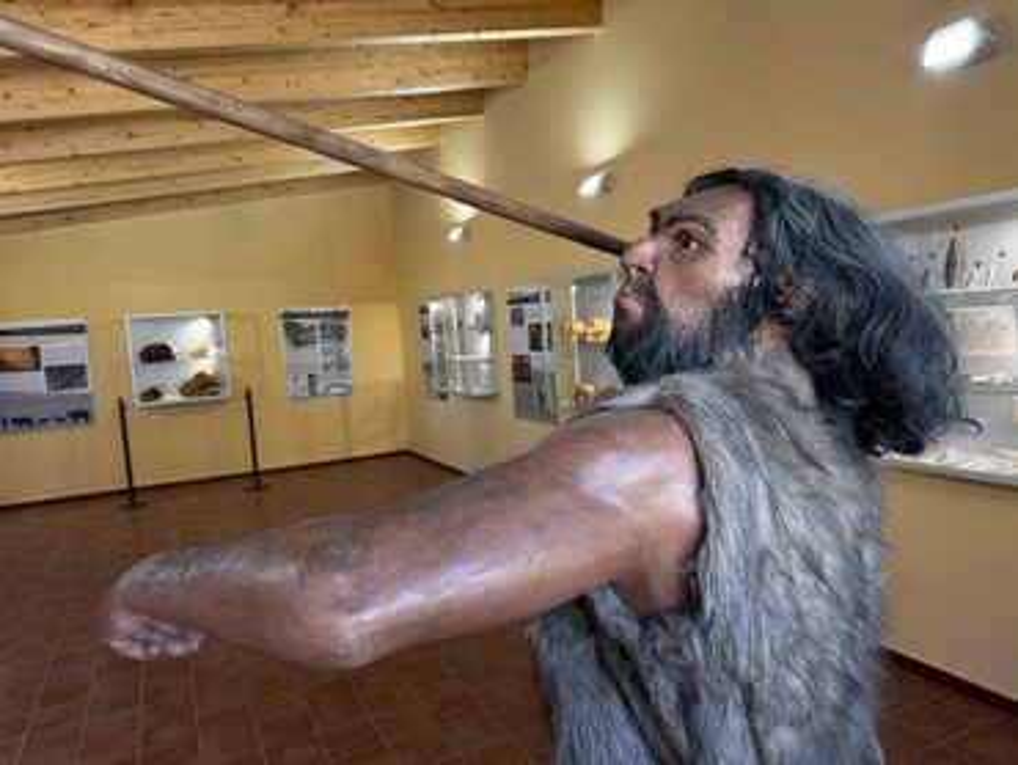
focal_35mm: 24
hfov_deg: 71.6
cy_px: 382
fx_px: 706
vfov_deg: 56.9
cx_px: 509
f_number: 1.78
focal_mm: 6.76
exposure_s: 1/100
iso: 80
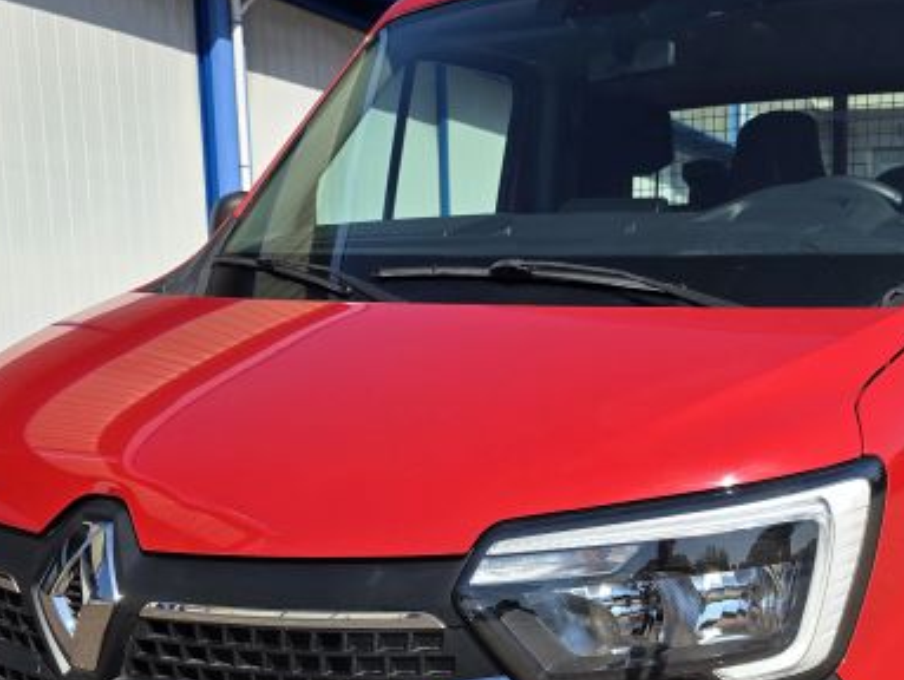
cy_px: 548
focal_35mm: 48
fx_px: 1255
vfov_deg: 29.6
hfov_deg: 38.1
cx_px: 725
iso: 12
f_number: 1.7
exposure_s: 1/841
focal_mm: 6.3
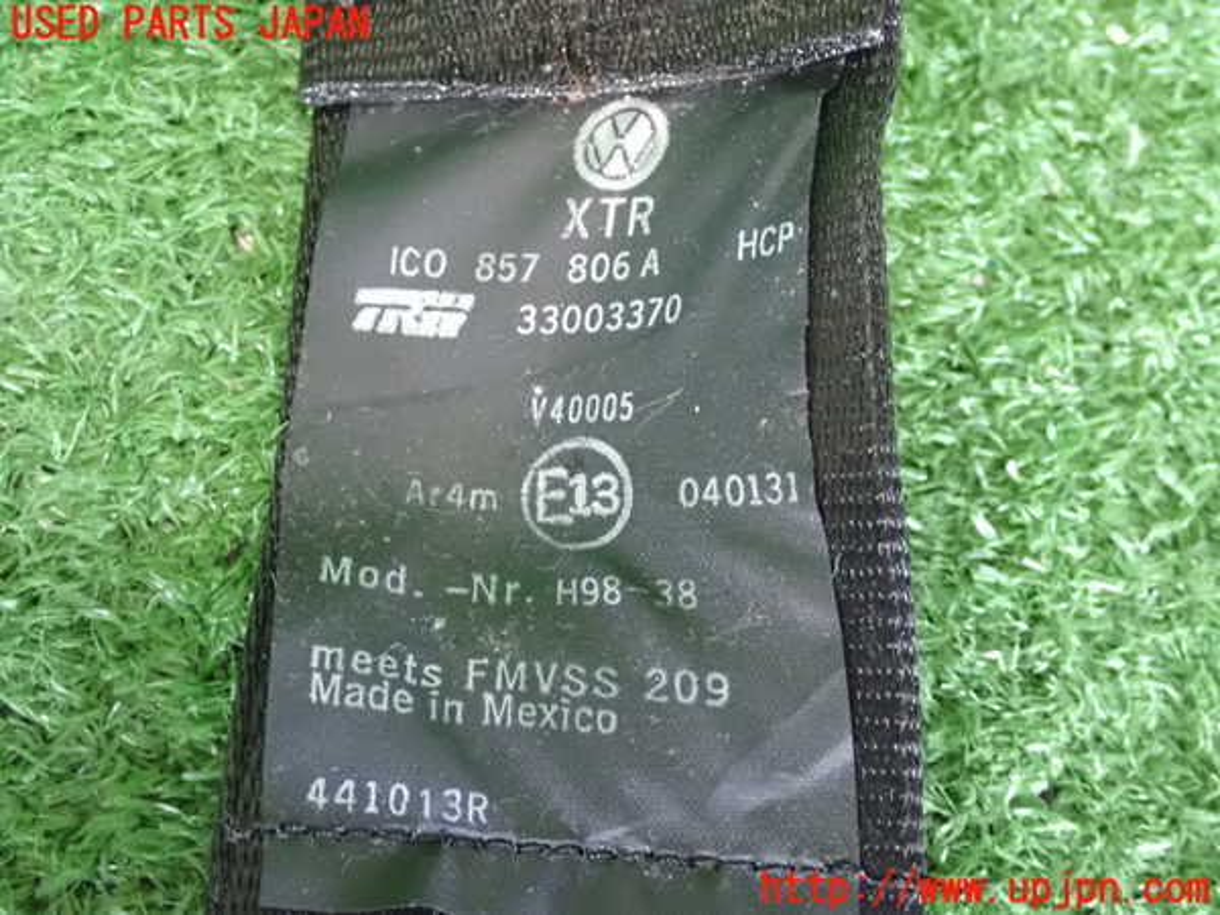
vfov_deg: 27.0
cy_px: 458
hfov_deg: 35.5
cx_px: 610
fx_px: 1903
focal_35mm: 54
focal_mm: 9.65
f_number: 3.3
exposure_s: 1/40
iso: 1600
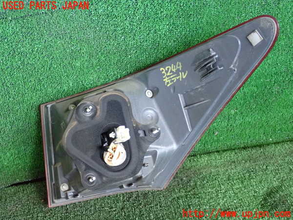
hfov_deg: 38.2
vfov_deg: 29.1
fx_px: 423
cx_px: 146
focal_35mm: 50
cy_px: 110
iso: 1250
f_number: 3.2
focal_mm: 9.01
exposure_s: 1/125
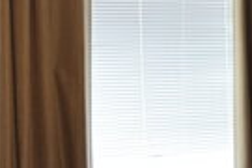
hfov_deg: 13.2
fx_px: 994
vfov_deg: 9.7
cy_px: 94
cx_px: 431
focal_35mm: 142
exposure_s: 1/100
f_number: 5
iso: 800
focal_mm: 20
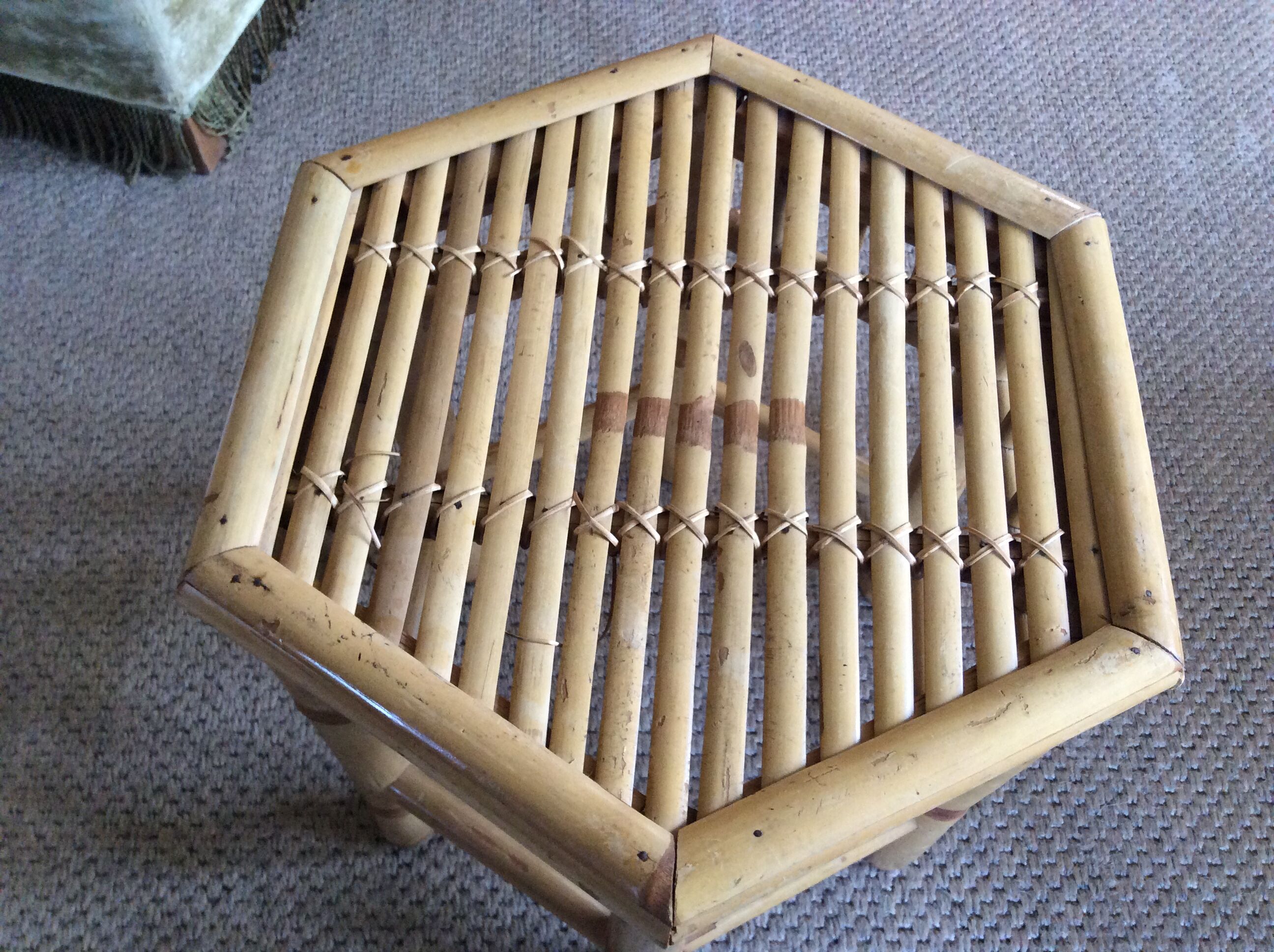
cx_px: 637
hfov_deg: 56.9
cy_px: 476
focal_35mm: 32
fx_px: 1176
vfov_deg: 44.1
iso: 160
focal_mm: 3.3
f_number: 2.4
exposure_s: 1/25
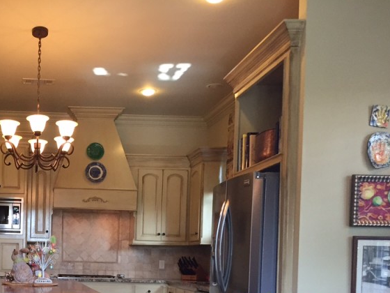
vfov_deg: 26.6
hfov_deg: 34.3
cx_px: 42
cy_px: 266
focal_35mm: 53
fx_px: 597
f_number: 2.2
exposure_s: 1/30
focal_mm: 4.15
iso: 50
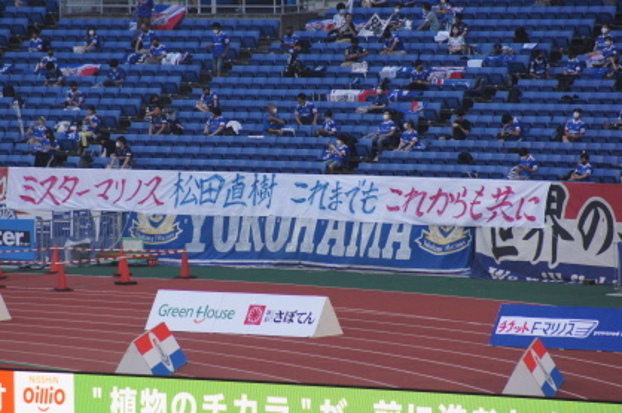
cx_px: 311
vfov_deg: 4.3
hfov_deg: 6.6
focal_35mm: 315
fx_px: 5432
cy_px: 206
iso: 1600
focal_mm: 210
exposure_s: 1/400
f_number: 5.6
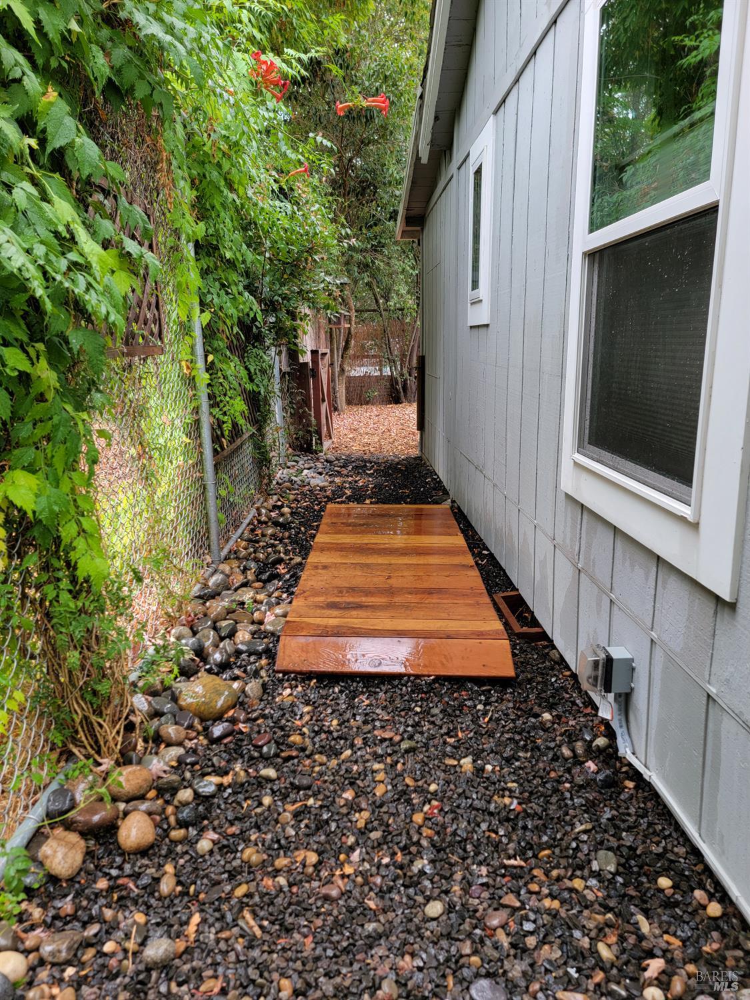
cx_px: 375
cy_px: 500
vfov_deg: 71.6
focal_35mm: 24
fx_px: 693
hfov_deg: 56.8
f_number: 1.8
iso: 25
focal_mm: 6.7
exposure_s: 1/120
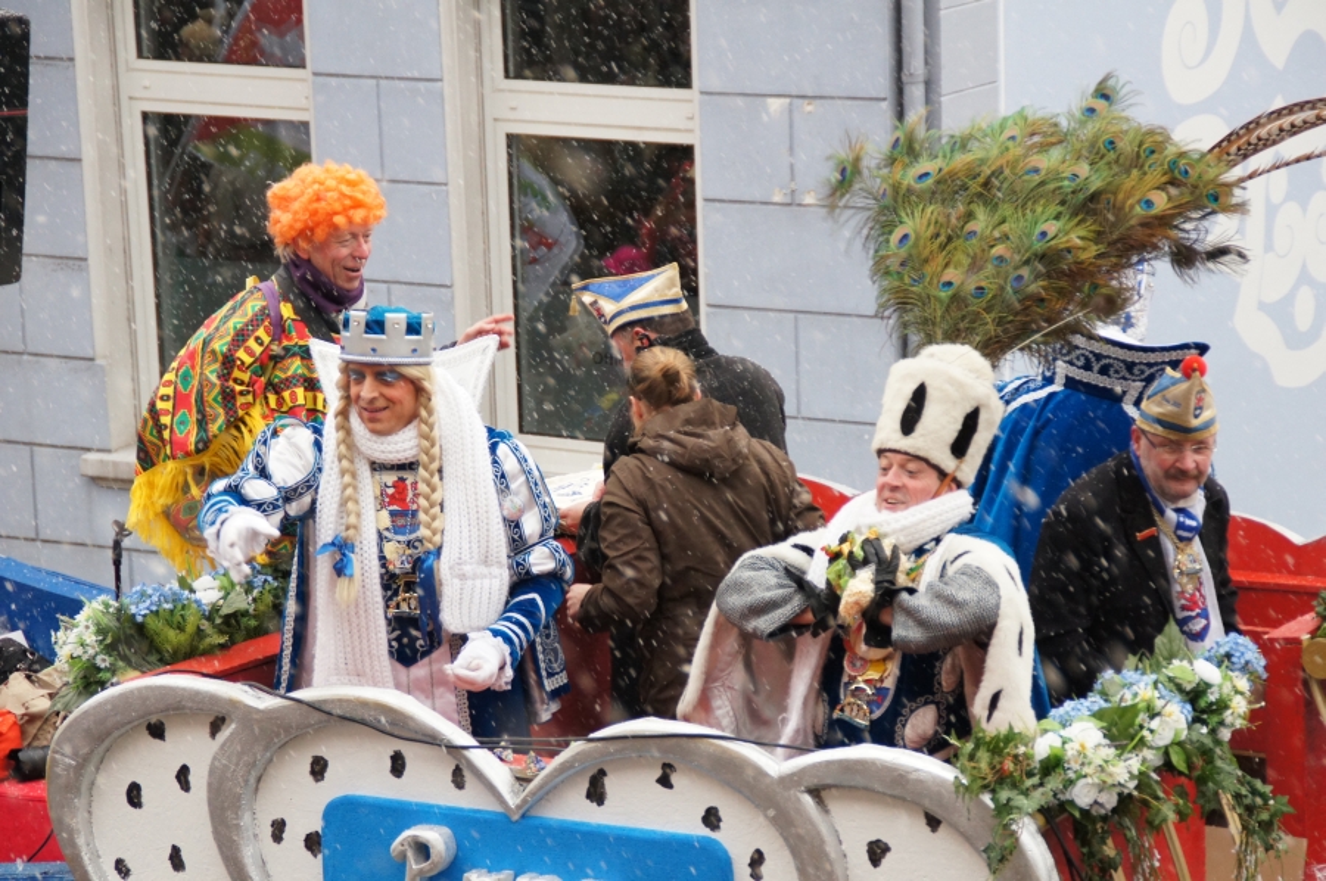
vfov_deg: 10.1
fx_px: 4967
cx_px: 663
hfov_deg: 15.2
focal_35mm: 135
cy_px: 440
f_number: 5.6
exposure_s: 1/125
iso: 1600
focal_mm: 90
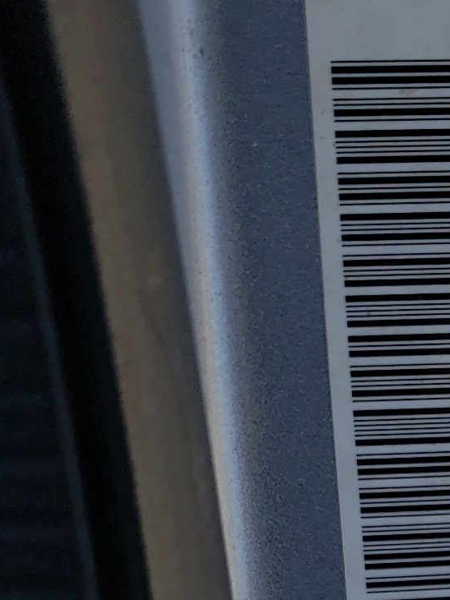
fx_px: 1318
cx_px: 543
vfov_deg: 23.6
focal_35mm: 76
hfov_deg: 18.4
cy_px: 710
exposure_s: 1/2000
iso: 50
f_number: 1.5
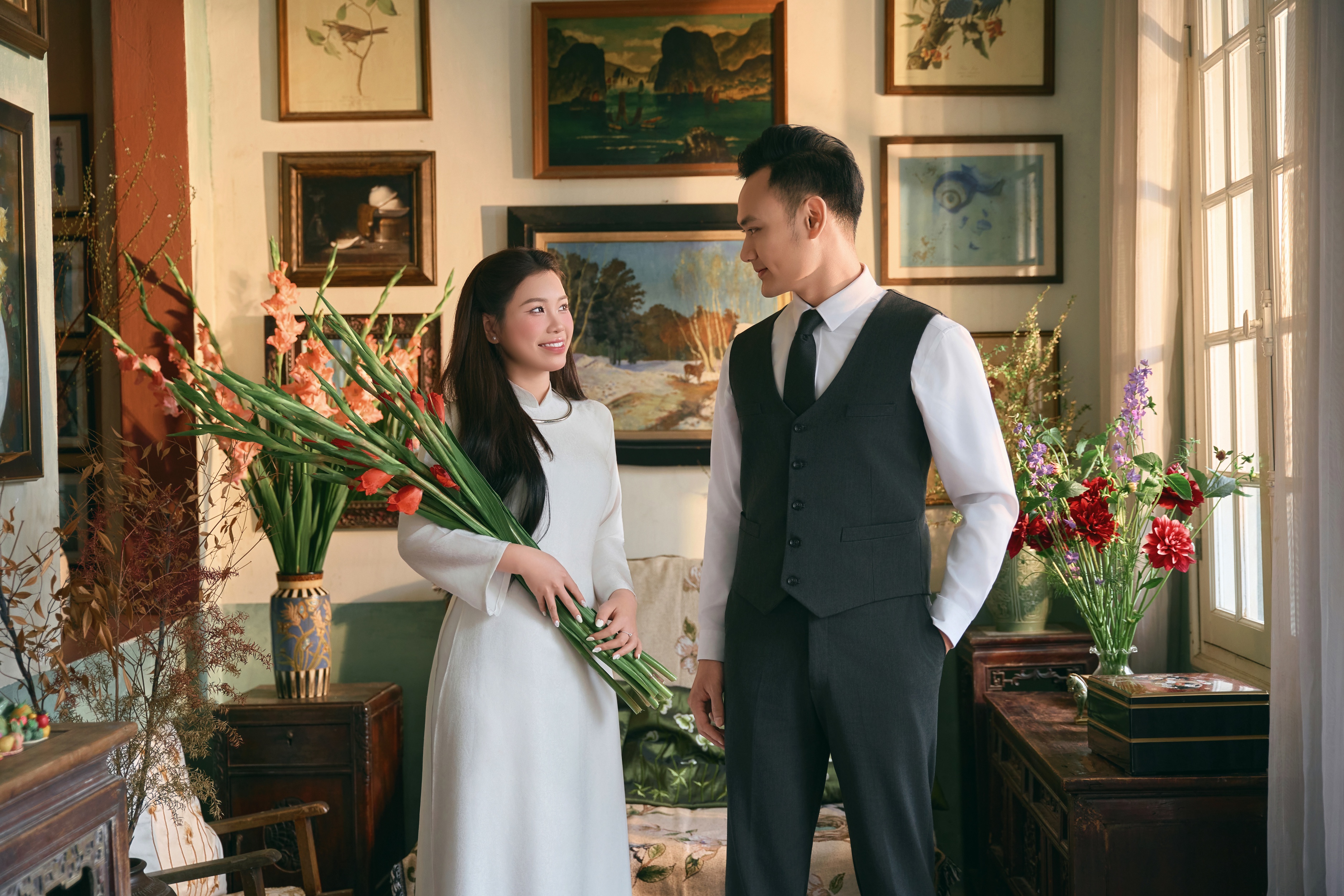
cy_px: 448
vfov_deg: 29.9
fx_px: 1680
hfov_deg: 43.6
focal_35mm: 45
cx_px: 672
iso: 640
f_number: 2.8
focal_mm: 45
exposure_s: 1/200
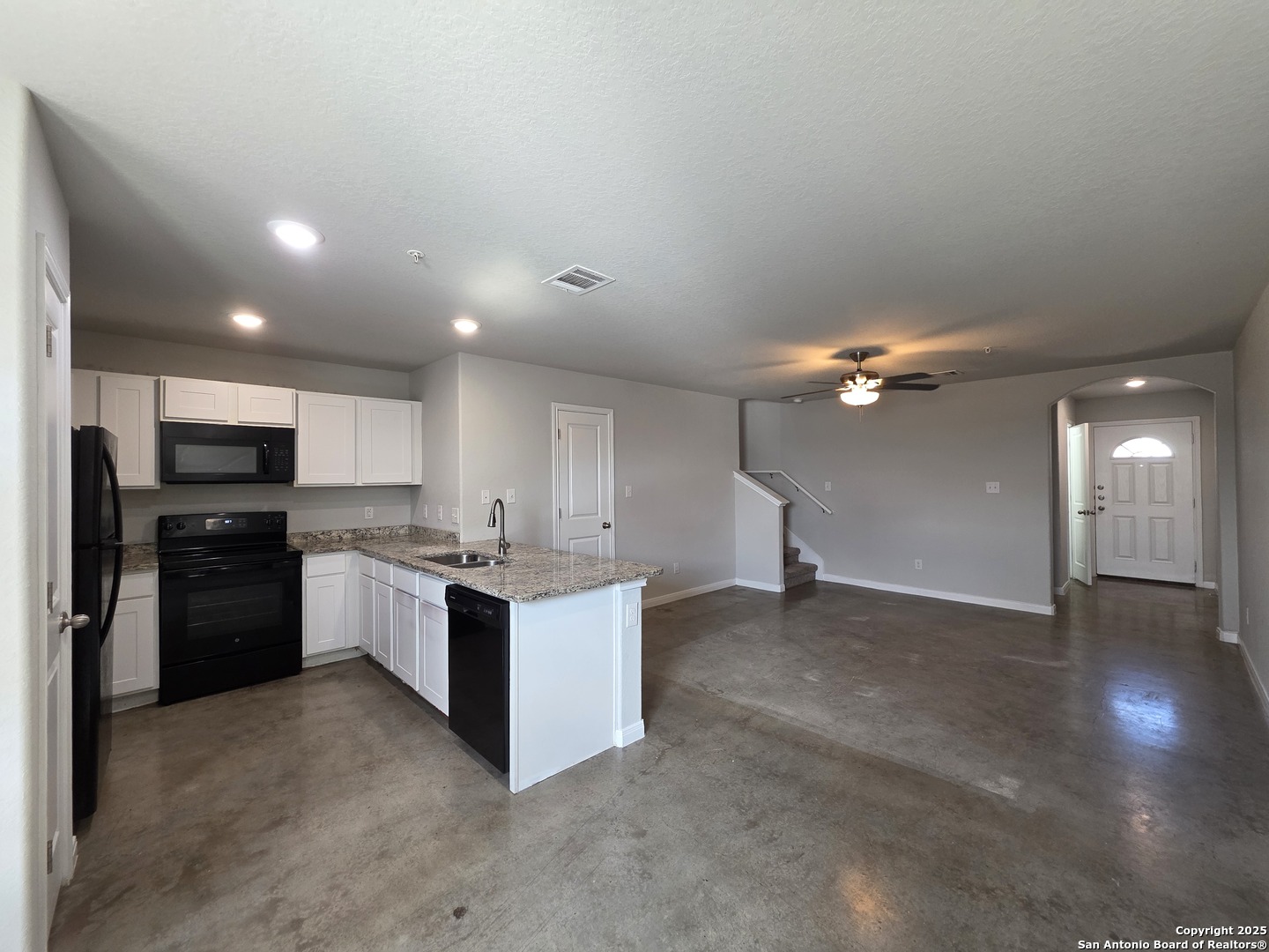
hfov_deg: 106.2
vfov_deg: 89.9
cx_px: 634
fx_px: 477
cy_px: 476
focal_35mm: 13
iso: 200
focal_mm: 2.2
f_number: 1.9
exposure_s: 1/120
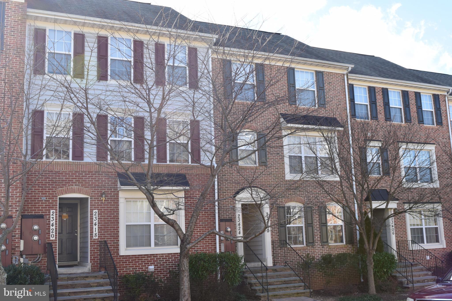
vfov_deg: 30.8
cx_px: 226
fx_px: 546
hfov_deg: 45.0
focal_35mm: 44
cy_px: 150
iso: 400
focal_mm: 29
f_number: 10
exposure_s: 1/200
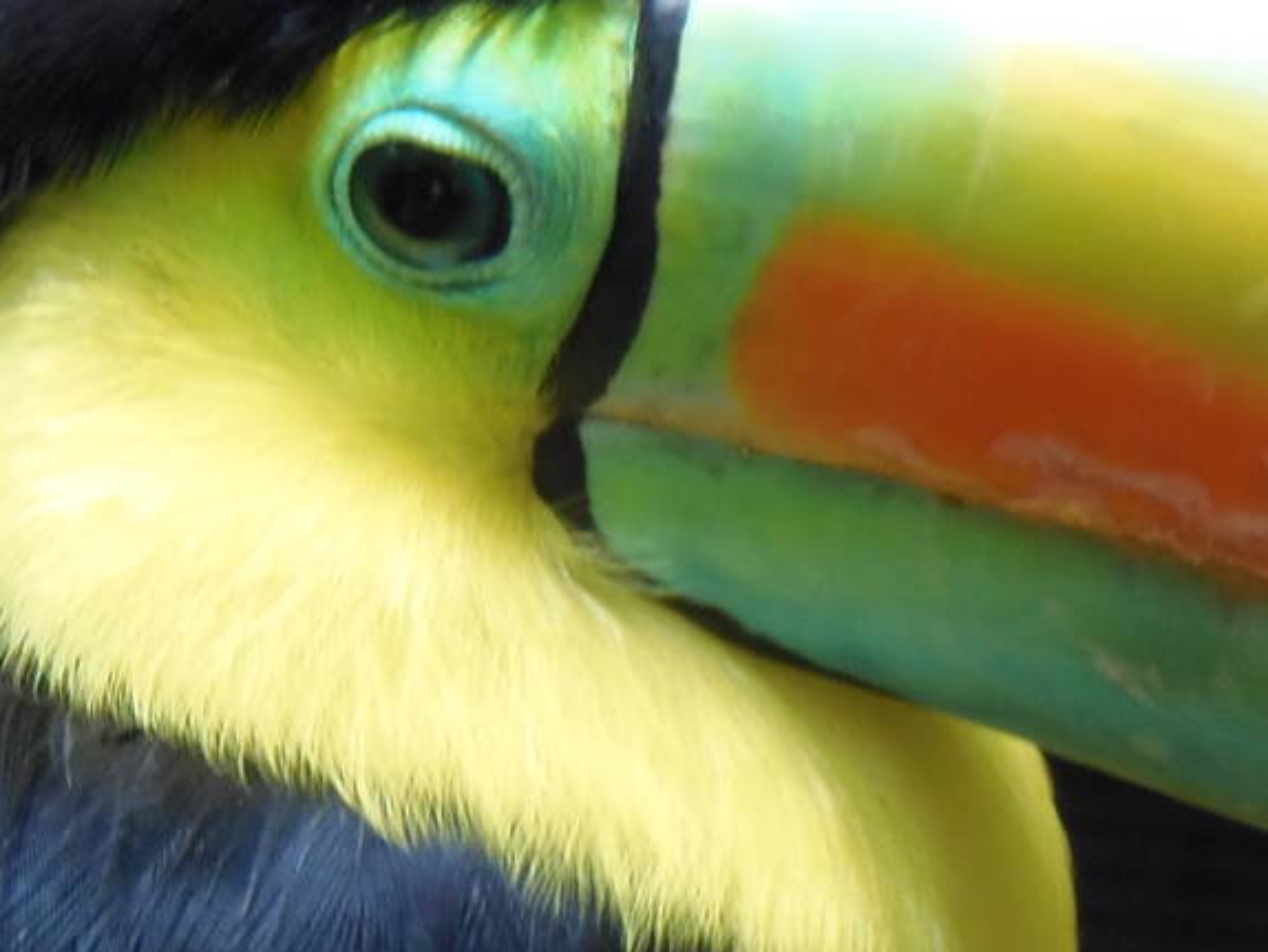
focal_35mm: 443
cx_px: 1056
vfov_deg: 3.4
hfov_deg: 4.5
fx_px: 16234
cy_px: 601
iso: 200
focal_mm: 29.4
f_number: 4.8
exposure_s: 1/50
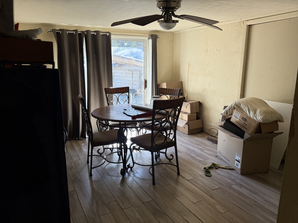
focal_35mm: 24
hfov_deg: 71.6
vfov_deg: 56.8
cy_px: 112
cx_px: 149
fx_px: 207
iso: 160
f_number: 1.78
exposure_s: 1/218
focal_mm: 6.76
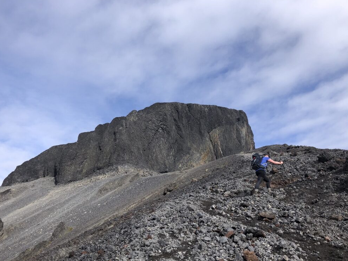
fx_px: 292
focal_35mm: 29
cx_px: 171
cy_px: 133
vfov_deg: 48.2
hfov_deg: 61.7
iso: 20
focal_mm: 3.99
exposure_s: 1/1548
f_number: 1.8
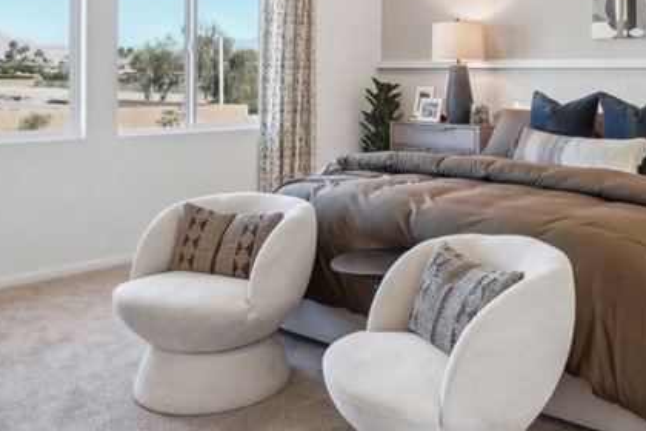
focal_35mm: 39
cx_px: 506
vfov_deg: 33.2
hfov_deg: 47.2
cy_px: 82
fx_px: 700
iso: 400
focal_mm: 16
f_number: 7.1
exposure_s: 1/30
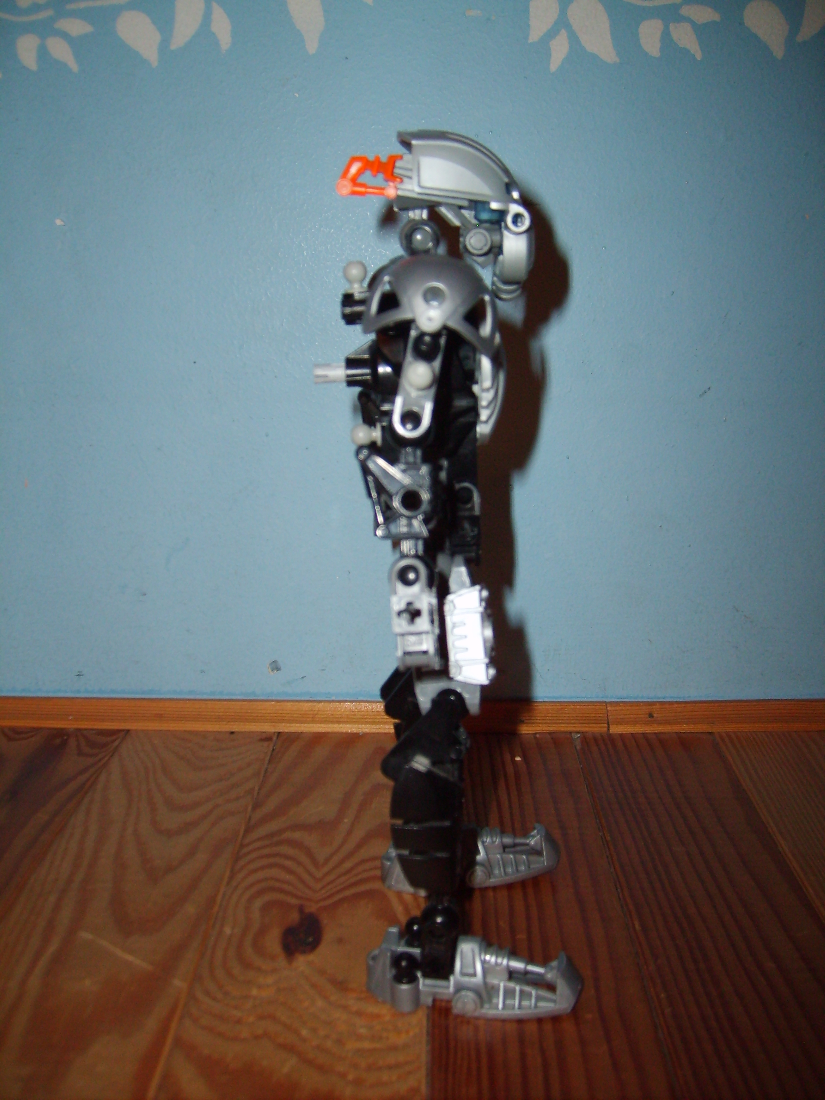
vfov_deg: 52.6
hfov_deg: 40.7
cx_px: 412
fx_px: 1112
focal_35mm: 35
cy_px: 550
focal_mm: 5.8
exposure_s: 1/45
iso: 100
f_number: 2.8
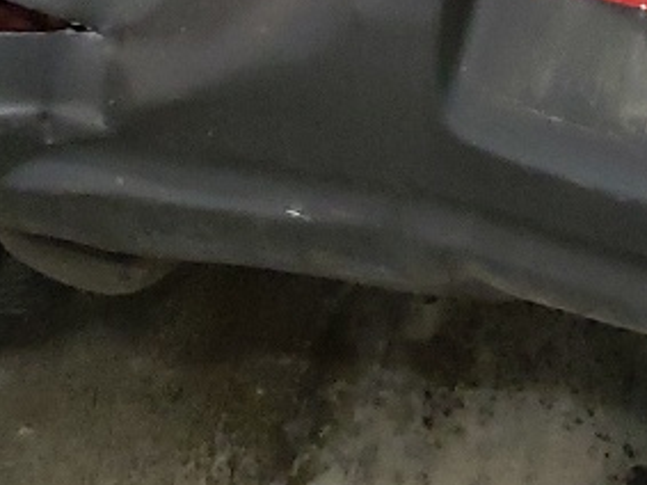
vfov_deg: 9.2
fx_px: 2746
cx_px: 860
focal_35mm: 147
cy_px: -634
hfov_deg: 13.0
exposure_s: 1/30
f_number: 1.5
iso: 279
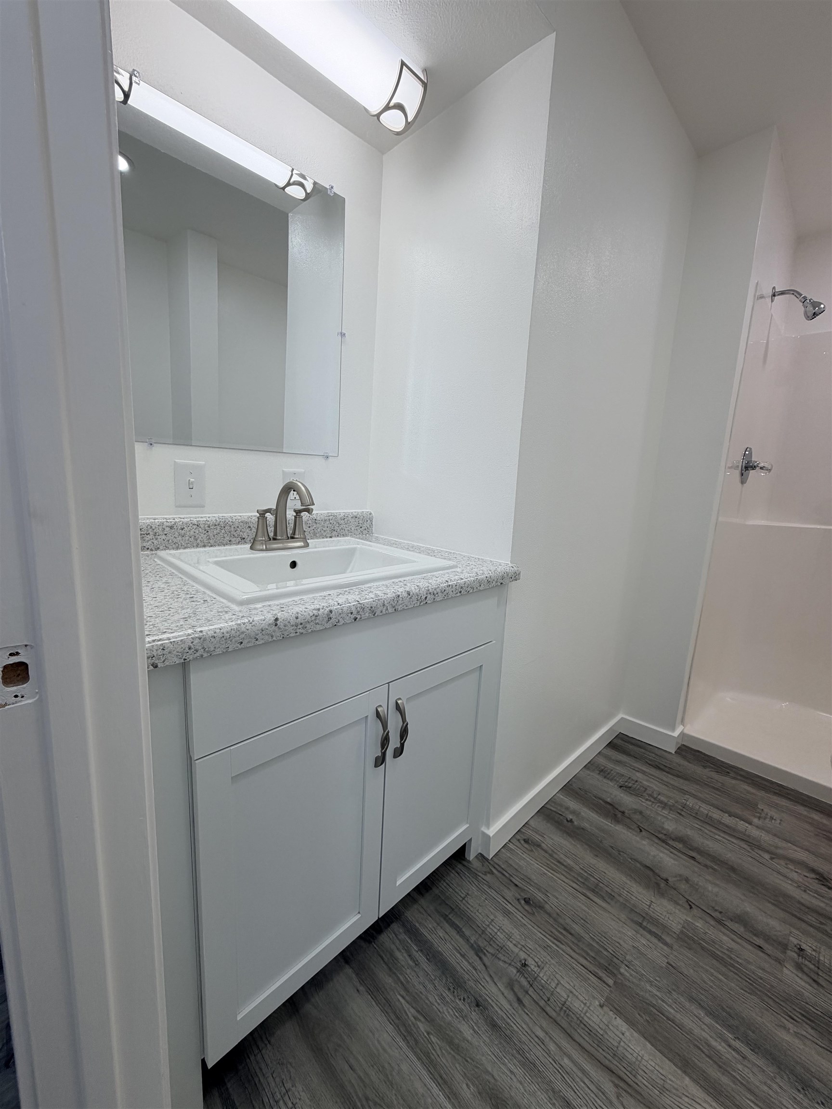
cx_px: 416
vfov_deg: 102.1
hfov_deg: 85.7
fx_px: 449
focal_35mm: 14
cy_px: 554
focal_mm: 2.22
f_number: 2.2
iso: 40
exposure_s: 1/161
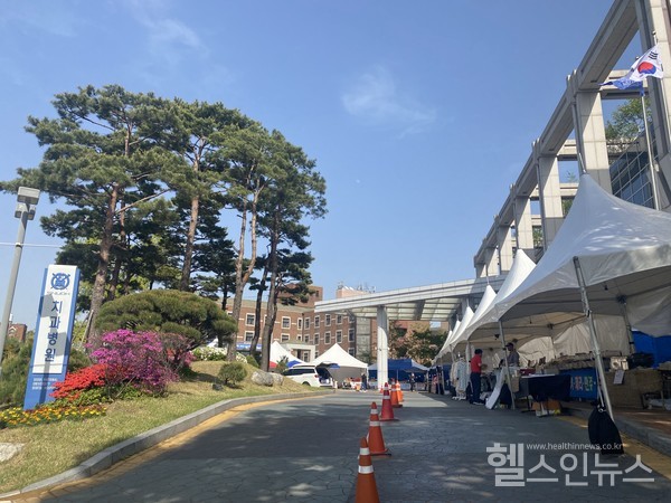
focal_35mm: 26
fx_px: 504
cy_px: 252
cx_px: 336
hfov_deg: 67.3
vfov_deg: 53.1
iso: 32
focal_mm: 4.25
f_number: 1.8
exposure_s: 1/2688
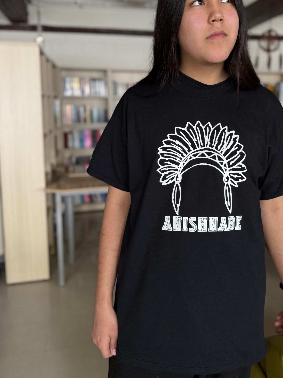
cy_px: 147
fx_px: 360
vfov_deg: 54.8
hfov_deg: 42.3
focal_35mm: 33
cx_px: 192
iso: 200
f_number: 1.78
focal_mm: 6.76
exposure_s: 1/60
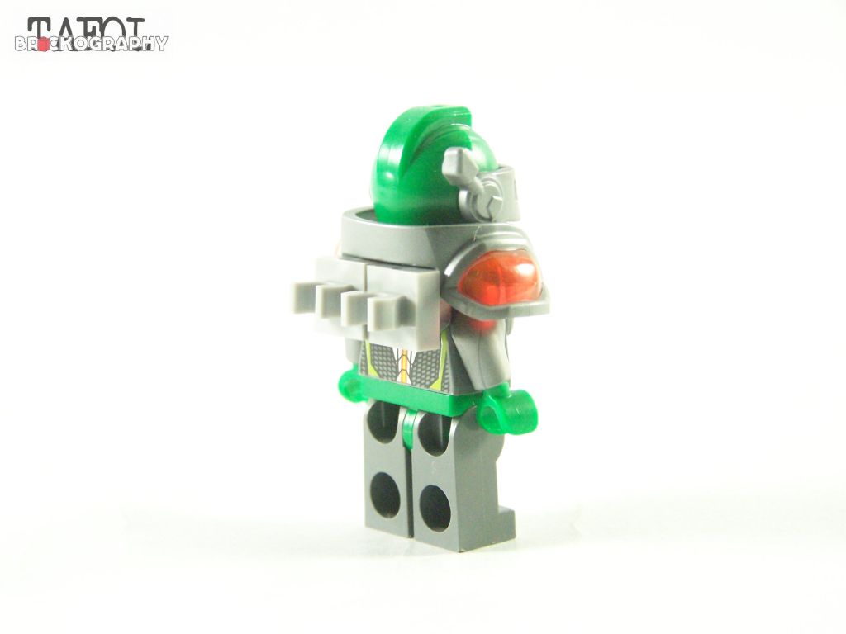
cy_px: 317
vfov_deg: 12.7
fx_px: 2859
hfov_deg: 16.8
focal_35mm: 117
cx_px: 423
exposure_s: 1/60
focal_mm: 19.4
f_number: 3.2
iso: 400
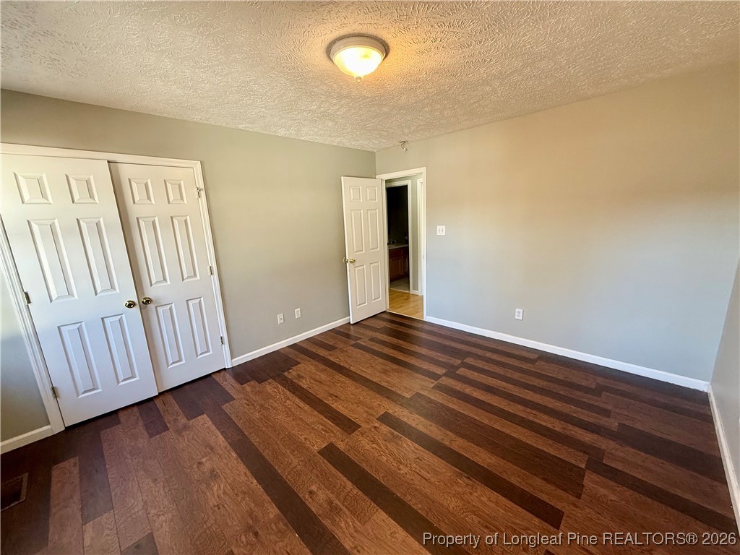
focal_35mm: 14
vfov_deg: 85.7
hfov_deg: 102.1
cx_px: 370
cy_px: 278
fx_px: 299
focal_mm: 2.22
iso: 200
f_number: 2.2
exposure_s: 1/60
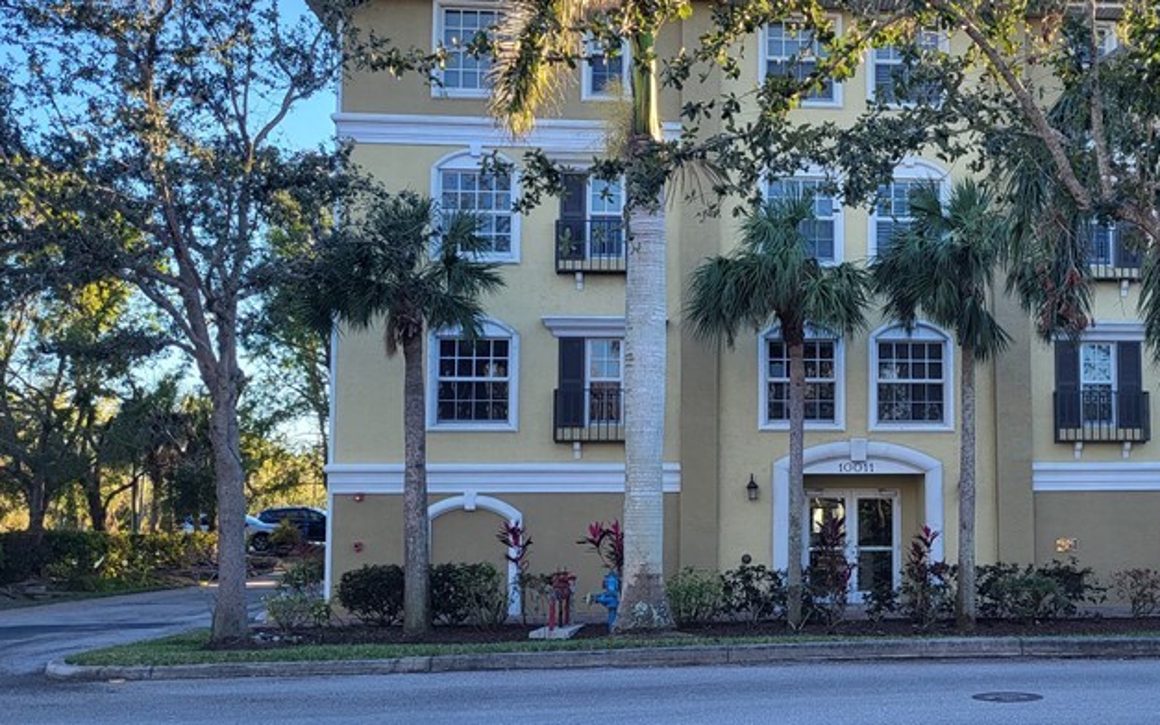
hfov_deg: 43.0
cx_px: 862
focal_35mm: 45
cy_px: 414
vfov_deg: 28.6
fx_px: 1423
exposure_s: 1/466
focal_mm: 5.4
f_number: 1.8
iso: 40
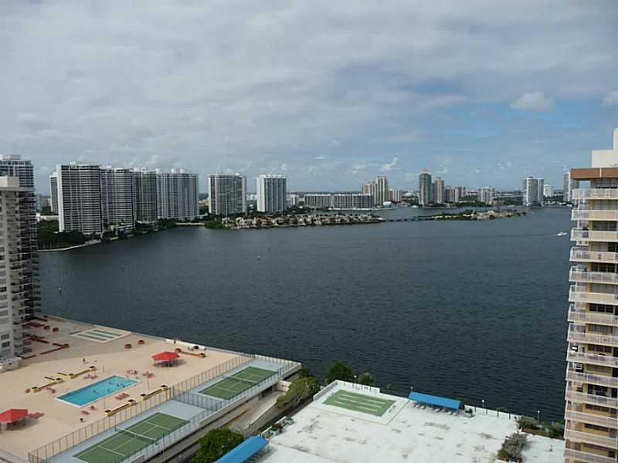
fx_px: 500
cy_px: 232
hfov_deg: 63.4
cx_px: 309
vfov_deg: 49.7
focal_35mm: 28
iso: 100
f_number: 8
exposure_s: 1/400
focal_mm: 4.7
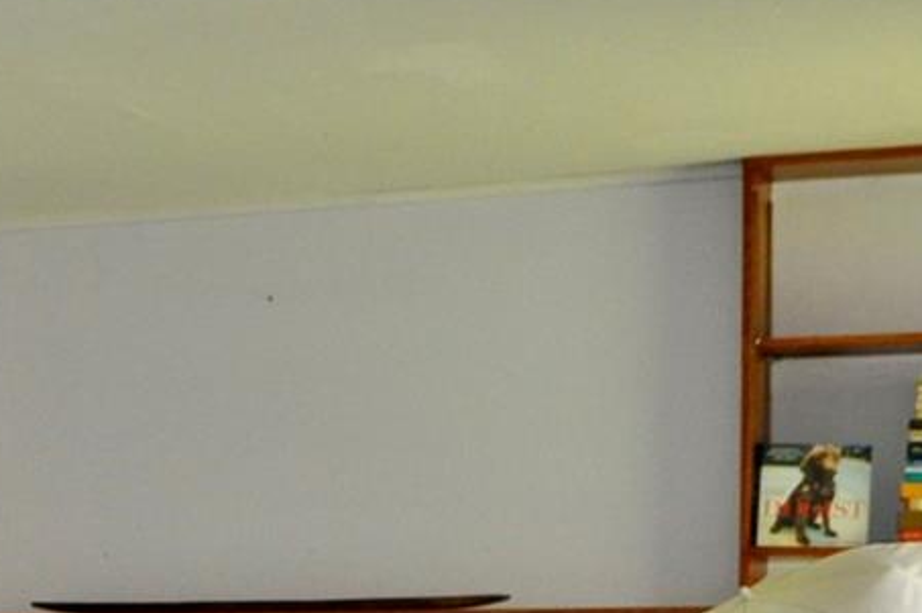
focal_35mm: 122
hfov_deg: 15.5
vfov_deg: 10.9
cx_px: -454
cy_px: 833
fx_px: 3121
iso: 800
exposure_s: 1/80
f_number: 3.5
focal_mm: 18
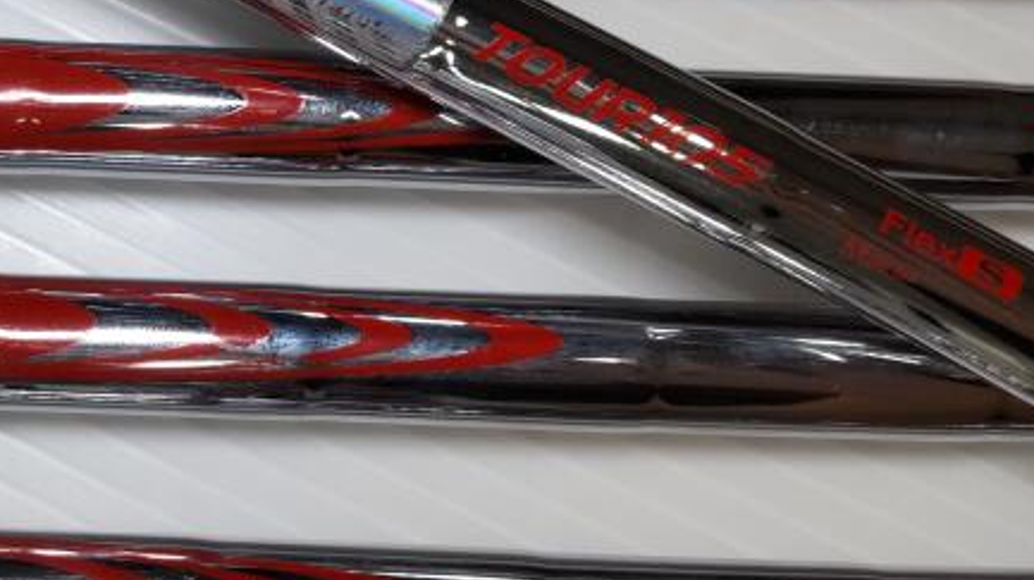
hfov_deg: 33.7
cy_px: 155
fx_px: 1589
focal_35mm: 58
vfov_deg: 20.6
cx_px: 67
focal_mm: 3.43
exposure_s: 1/128
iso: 50
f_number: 2
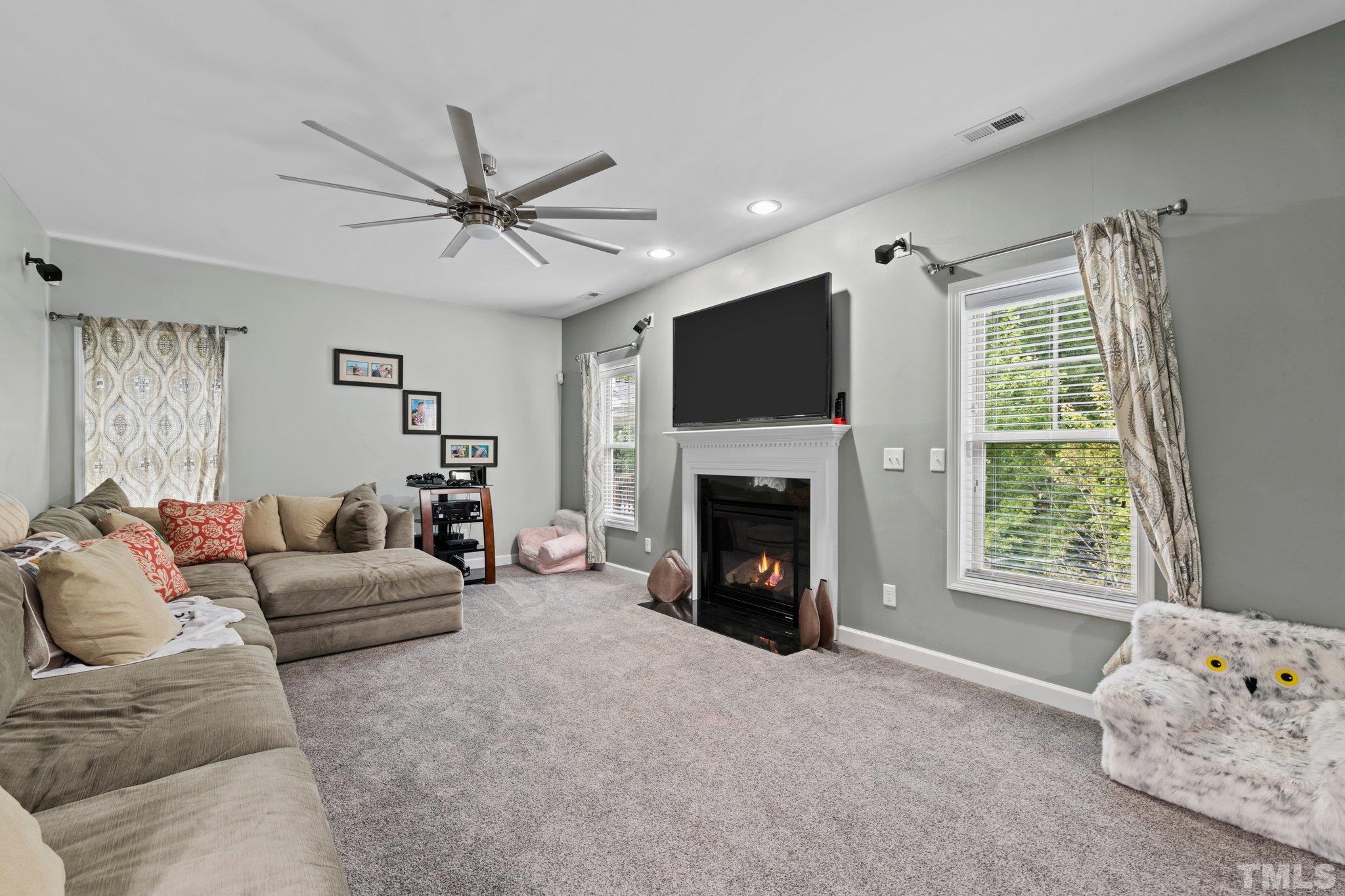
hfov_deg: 100.4
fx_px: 560
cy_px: 448
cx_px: 672
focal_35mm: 15
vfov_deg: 77.3
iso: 400
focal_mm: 15
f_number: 8
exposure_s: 1.6
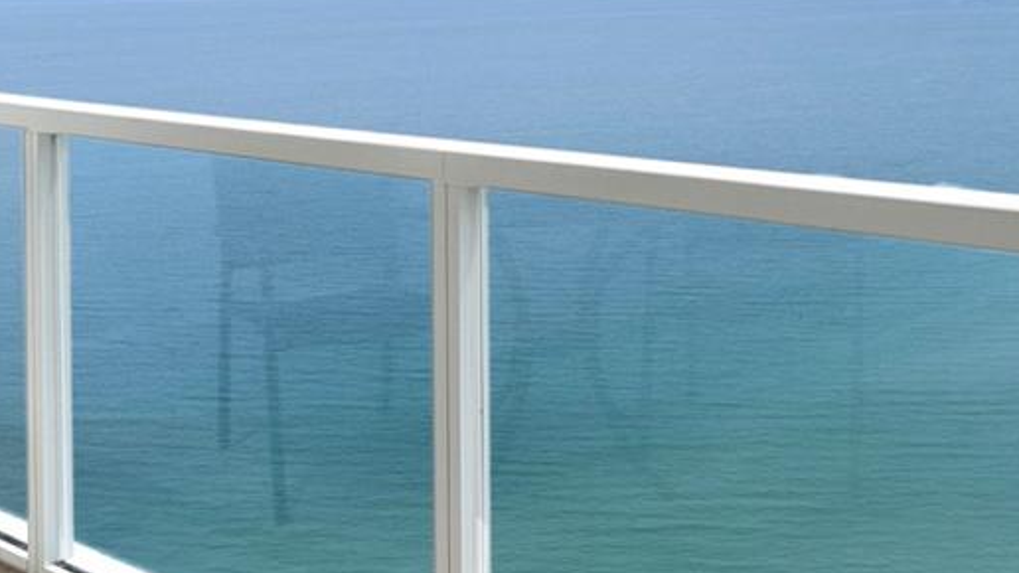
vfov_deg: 22.1
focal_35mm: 52
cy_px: -18
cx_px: 531
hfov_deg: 39.9
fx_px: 1405
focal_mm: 16
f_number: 8
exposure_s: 1/320
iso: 400
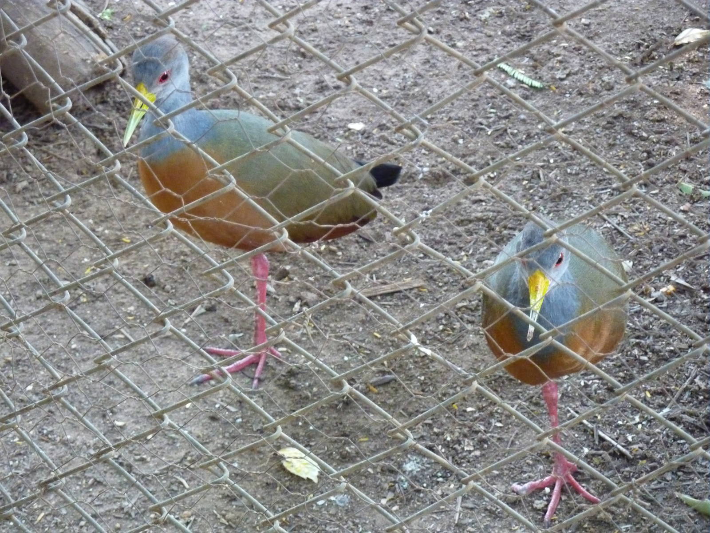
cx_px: 355
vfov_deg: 11.6
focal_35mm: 128
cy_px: 266
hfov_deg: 15.4
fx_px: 2625
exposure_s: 1/30
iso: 800
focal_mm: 21
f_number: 4.4
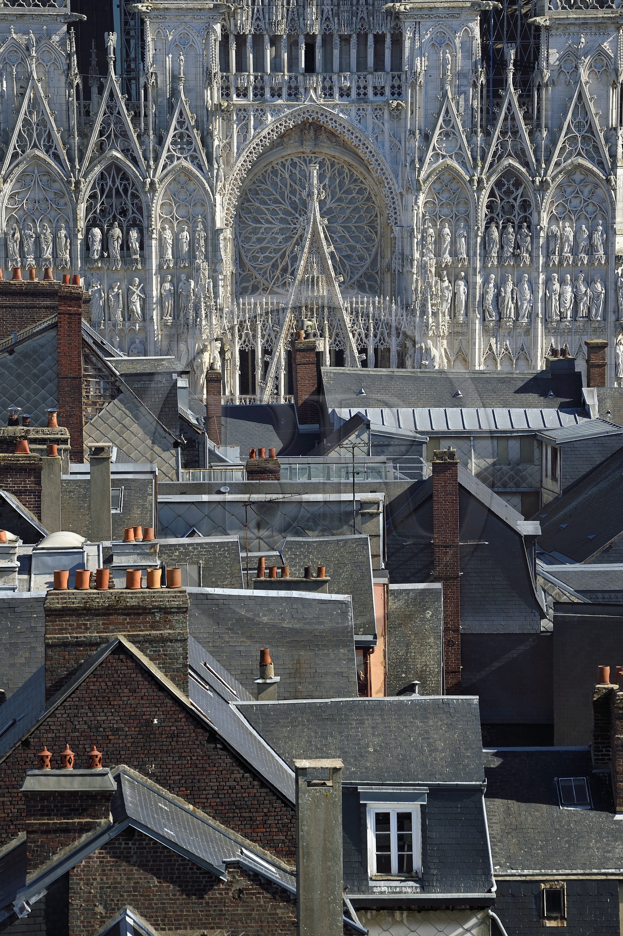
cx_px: 312
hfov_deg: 6.9
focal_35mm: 200
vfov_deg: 10.3
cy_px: 468
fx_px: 5196
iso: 200
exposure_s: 1/500
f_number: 8
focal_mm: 200
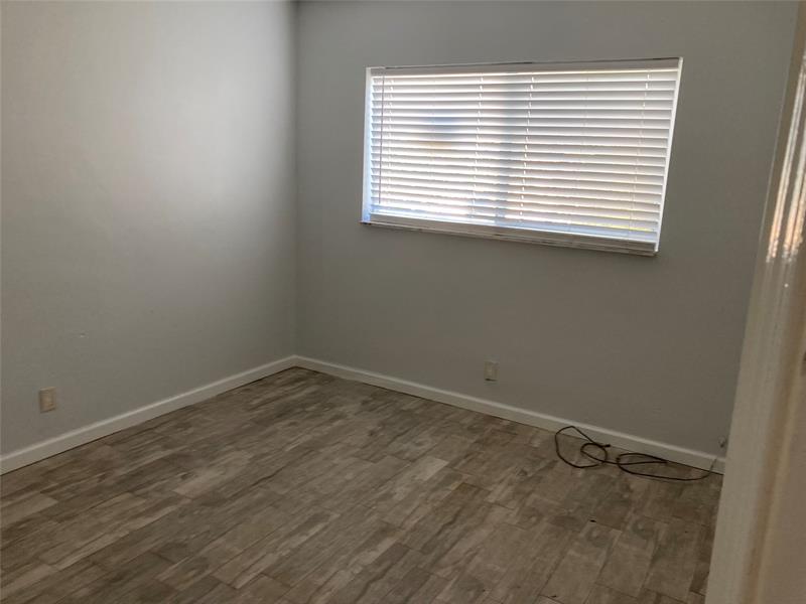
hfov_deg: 63.4
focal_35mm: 28
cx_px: 403
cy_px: 302
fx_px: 652
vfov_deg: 49.7
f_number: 1.8
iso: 125
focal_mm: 3.99
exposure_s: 1/60
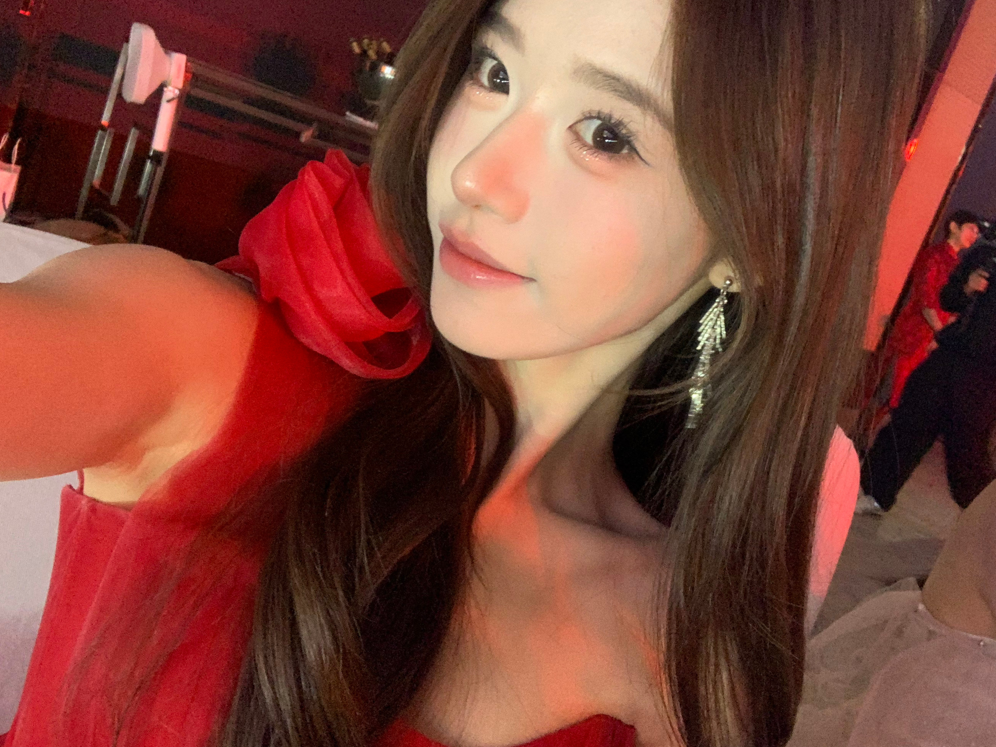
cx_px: 516
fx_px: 1093
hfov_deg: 49.0
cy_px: 364
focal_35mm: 38
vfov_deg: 37.7
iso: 250
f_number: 2.2
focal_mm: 2.87
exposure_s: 1/48
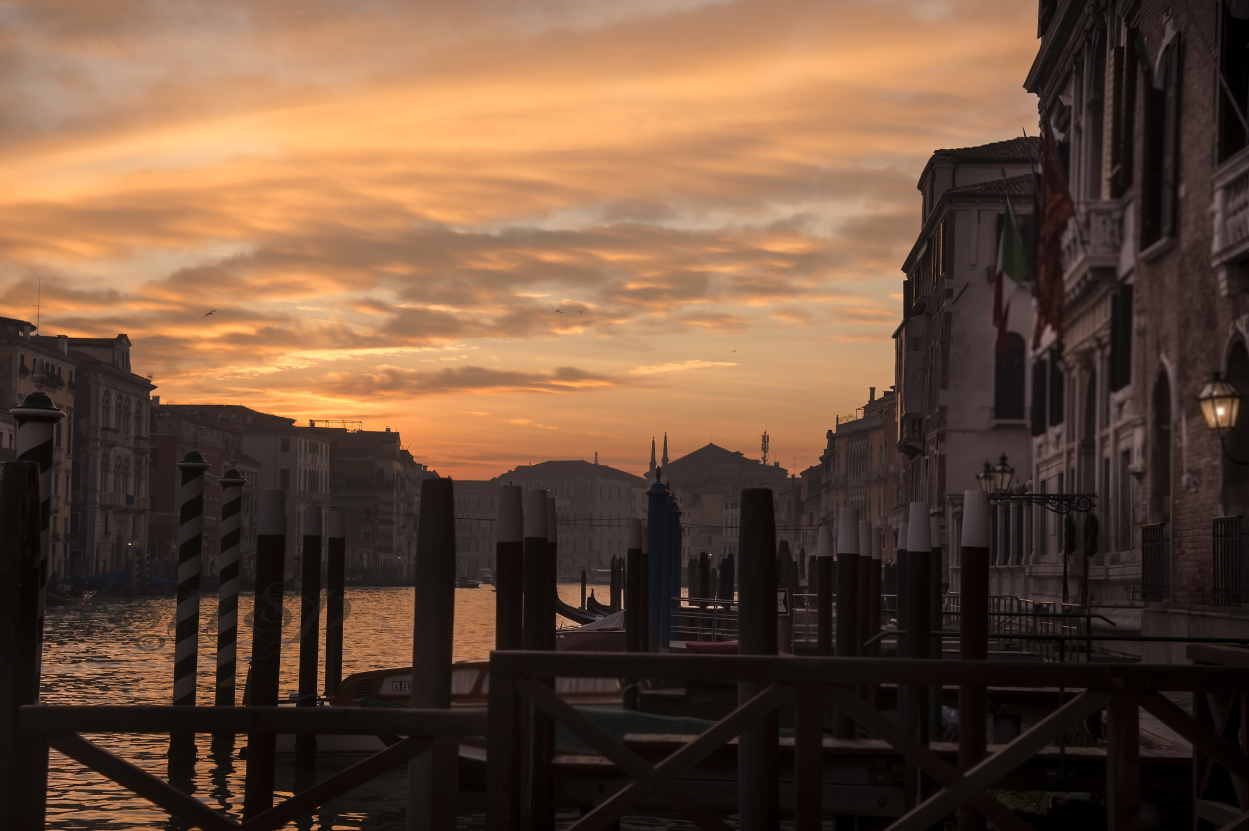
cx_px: 570
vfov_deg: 21.9
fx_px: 2149
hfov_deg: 32.4
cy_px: 464
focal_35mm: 62
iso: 200
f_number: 5
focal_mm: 55
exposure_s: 1/80
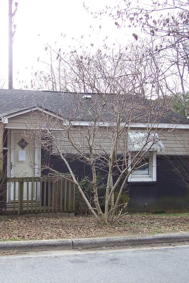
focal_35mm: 56
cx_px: 55
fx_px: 441
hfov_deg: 24.0
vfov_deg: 35.6
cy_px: 141
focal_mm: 6.7
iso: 64
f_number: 2.8
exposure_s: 1/125
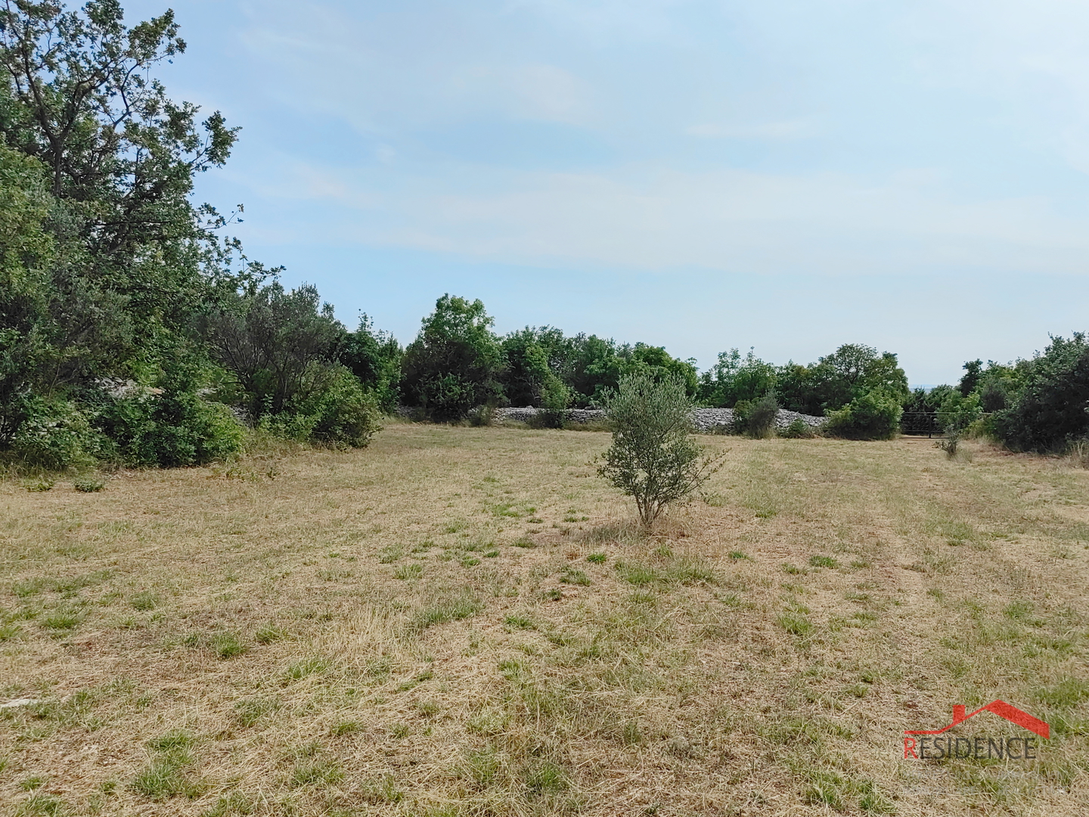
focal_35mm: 27
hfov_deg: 65.3
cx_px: 544
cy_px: 408
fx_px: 849
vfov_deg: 51.4
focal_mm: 5.54
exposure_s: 1/5650
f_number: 1.8
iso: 50
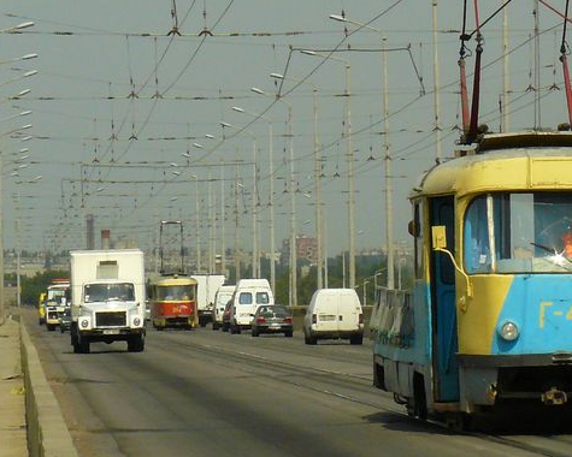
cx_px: 582
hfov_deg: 6.0
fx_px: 5485
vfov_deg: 4.8
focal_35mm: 324
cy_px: 123
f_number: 8
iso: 200
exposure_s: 1/640
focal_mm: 25.7
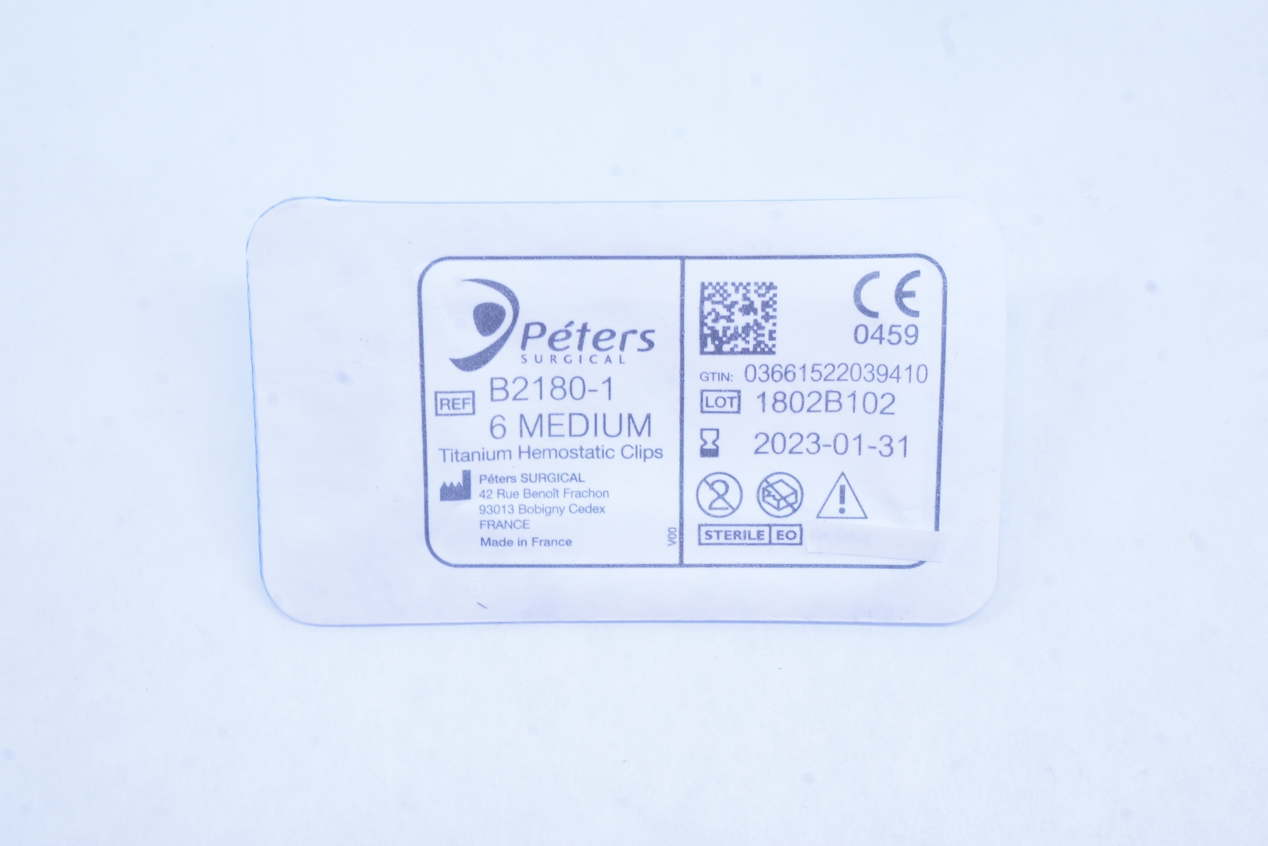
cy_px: 423
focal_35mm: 63
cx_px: 641
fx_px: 2202
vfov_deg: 21.7
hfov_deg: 32.1
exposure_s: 1/10
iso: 400
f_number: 16
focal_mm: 41
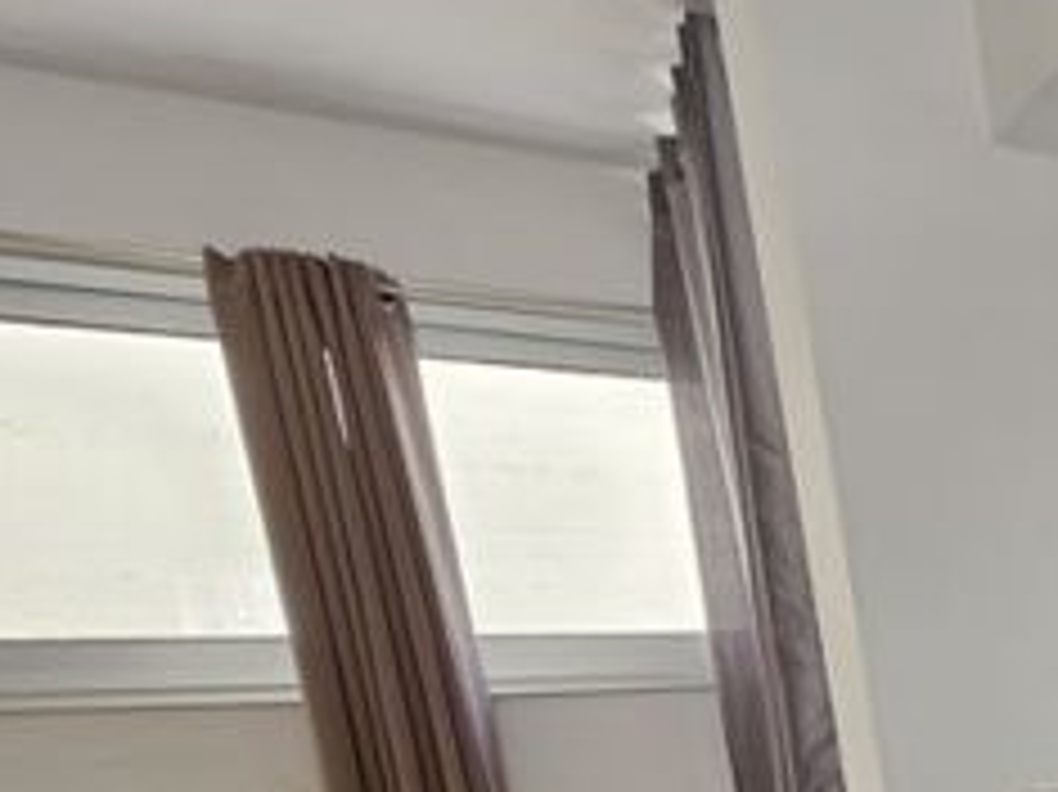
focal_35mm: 39
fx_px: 1191
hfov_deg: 29.5
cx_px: 1573
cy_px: 990
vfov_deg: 30.3
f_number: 2.2
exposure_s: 1/50
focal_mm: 2.2
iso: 100
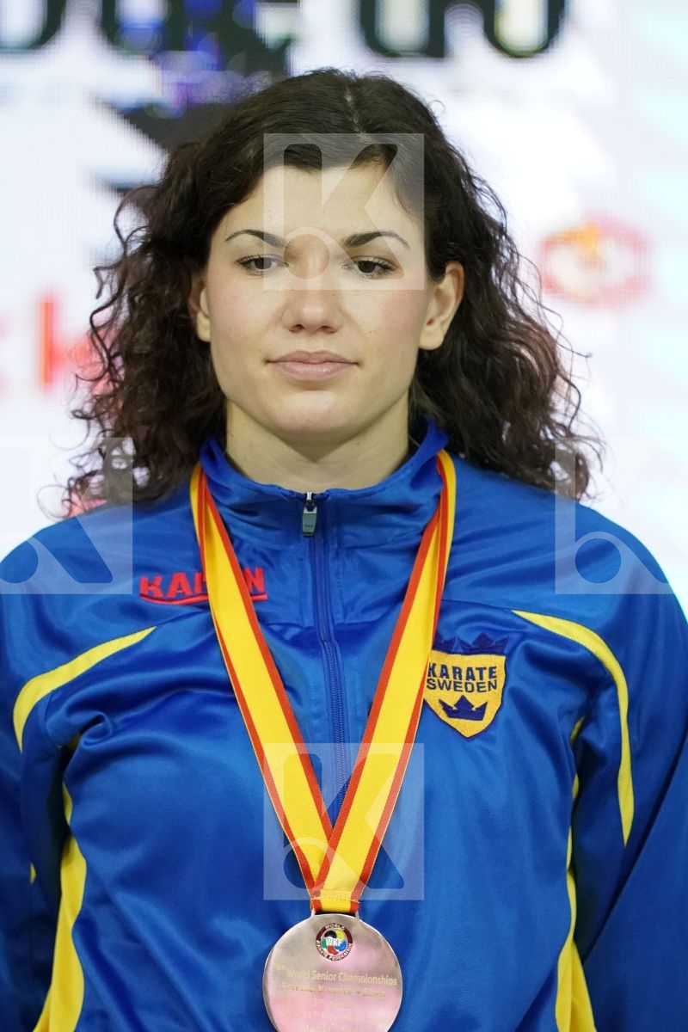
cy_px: 516
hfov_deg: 2.3
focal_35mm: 600
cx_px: 344
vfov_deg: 3.4
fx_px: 17199
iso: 6400
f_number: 2.8
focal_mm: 400
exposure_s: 1/500
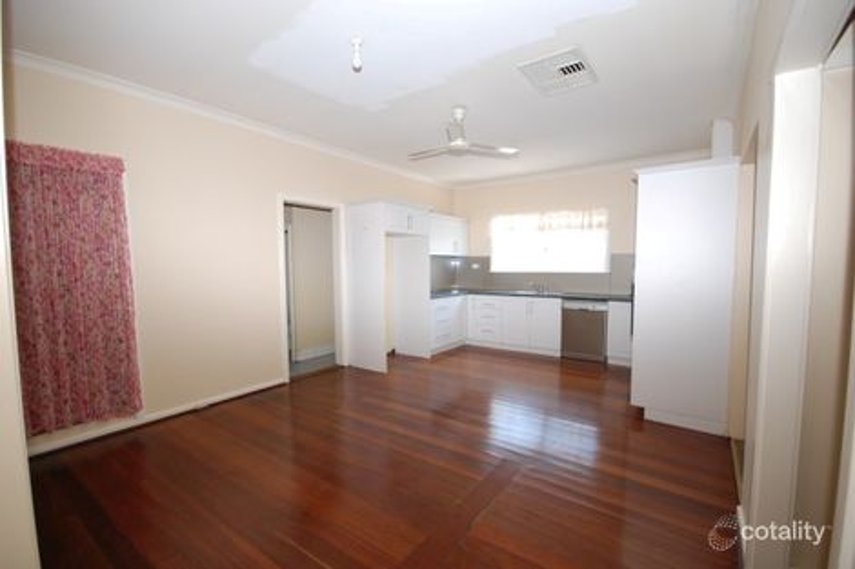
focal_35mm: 16
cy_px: 284
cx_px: 428
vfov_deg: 72.0
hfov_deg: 95.0
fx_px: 392
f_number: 4.2
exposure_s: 1/60
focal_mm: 11
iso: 320
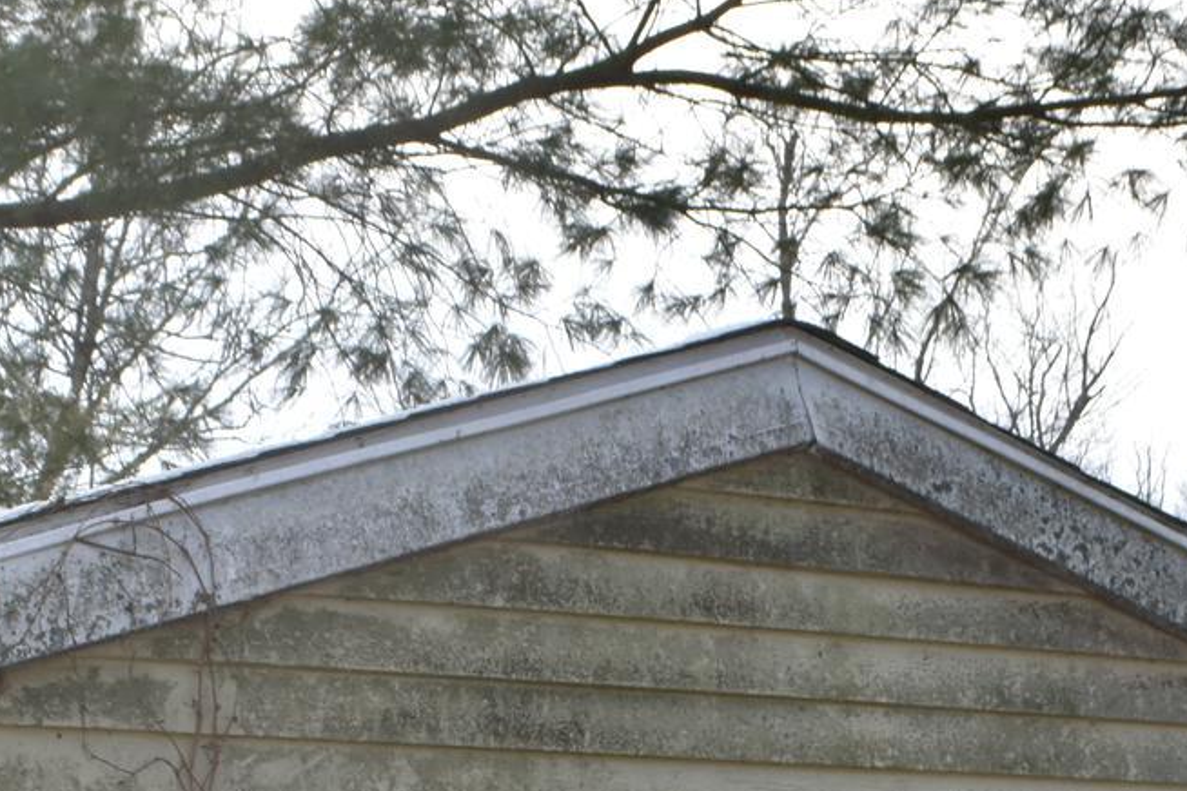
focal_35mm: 94
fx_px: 3099
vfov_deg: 13.9
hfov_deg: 21.7
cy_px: 1084
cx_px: 686
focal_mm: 20
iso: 400
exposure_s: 1/250
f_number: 8
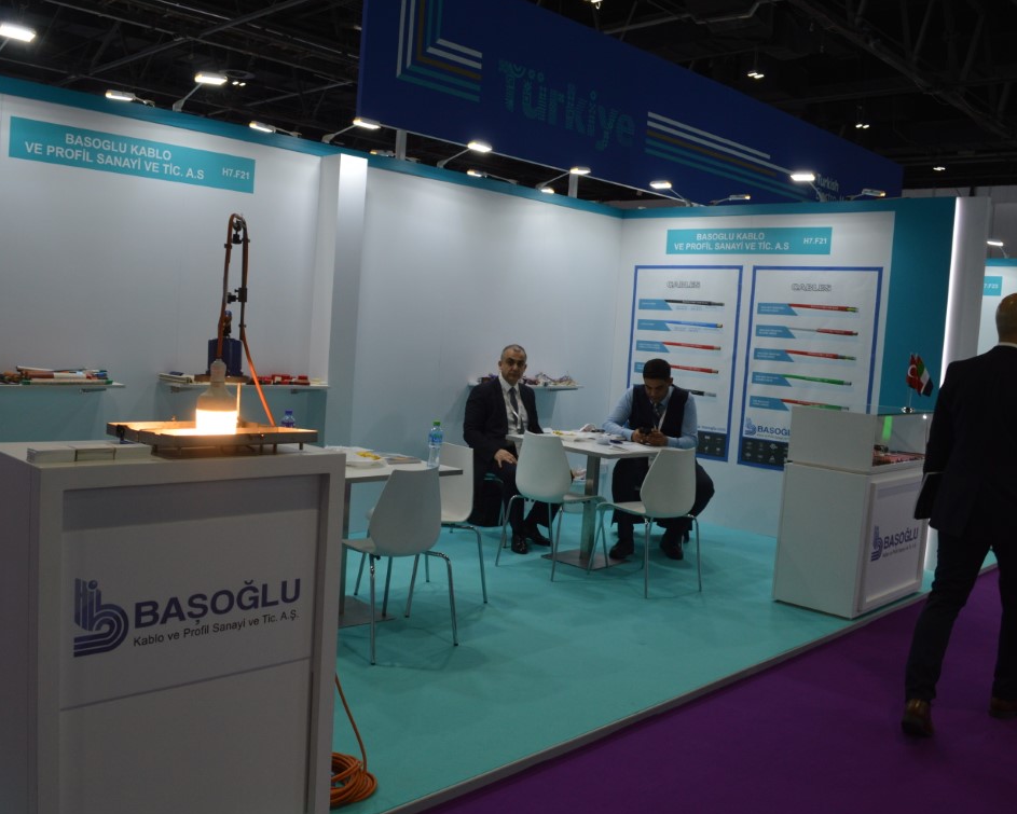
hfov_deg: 57.1
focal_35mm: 31
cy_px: 405
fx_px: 933
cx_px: 468
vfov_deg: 47.1
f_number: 5.6
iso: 400
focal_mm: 18
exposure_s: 1/125
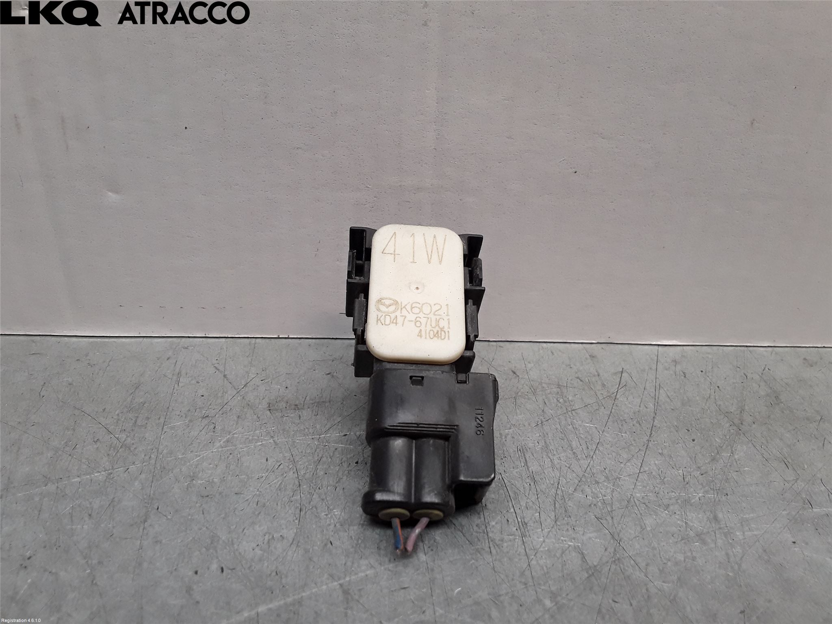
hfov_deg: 63.4
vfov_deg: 49.7
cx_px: 416
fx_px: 673
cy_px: 312
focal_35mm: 28
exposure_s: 1/100
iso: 64
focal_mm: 2.91
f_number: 1.9
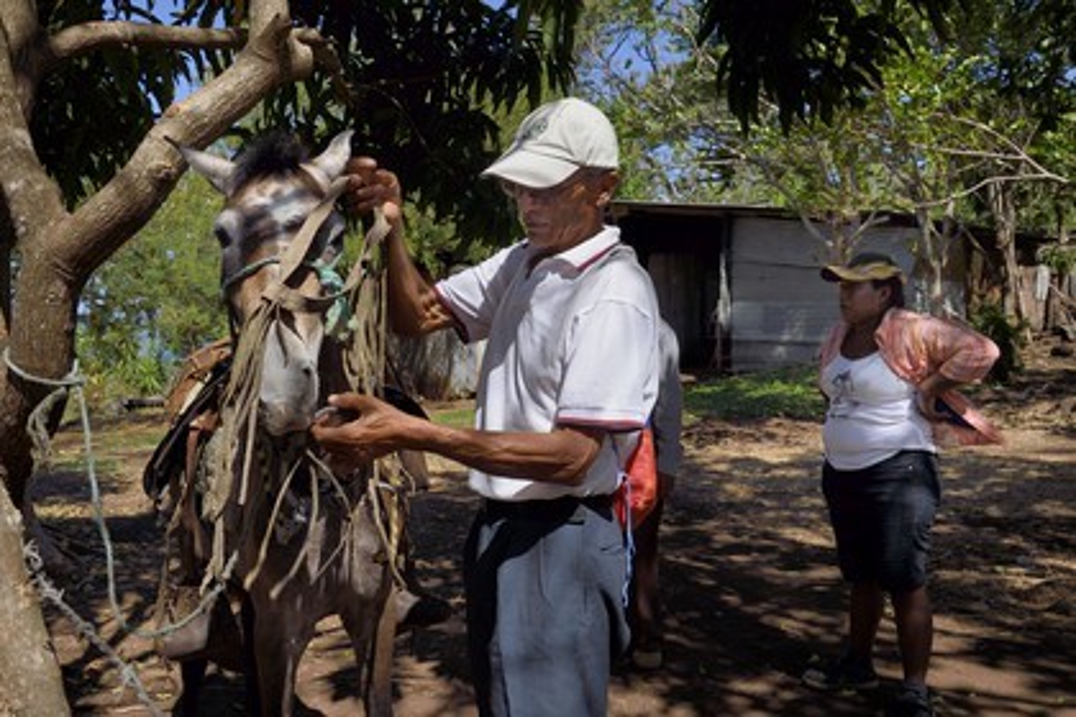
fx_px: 1016
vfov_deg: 38.9
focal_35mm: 34
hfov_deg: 55.8
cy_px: 358
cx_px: 538
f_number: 14
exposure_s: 1/200
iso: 200
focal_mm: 34
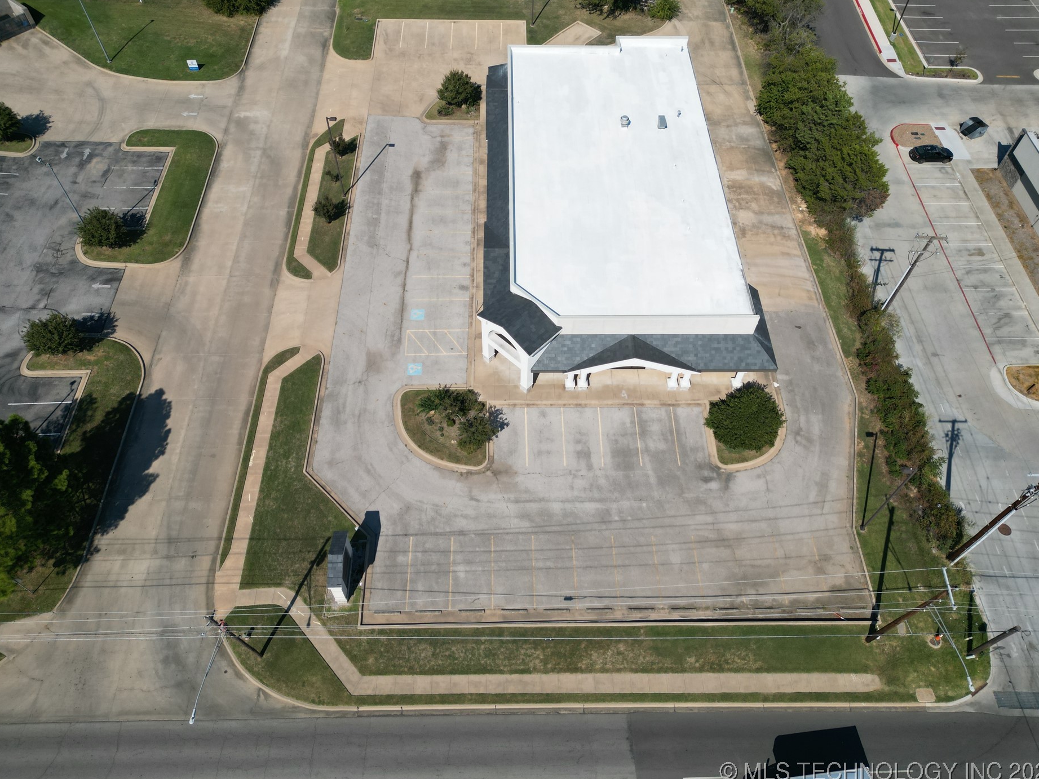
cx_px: 525
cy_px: 390
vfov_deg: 54.9
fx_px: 750
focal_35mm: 25
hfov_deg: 69.4
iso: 200
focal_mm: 6.72
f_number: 1.7
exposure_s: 1/6400
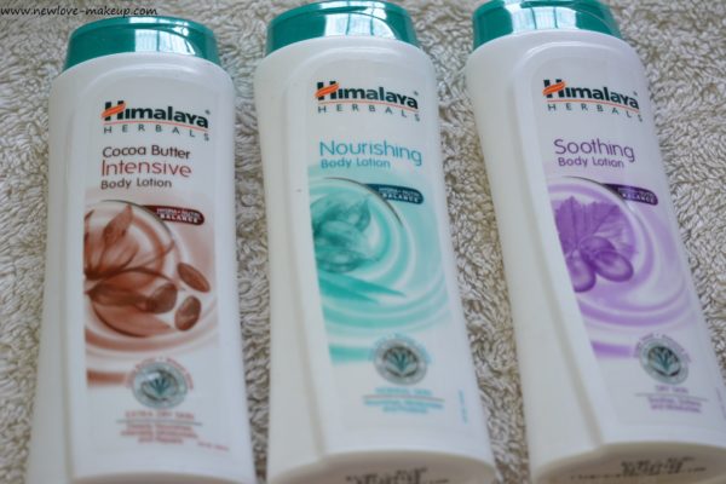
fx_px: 1452
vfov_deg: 18.9
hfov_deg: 28.1
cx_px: 363
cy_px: 242
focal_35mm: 72
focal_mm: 48
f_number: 5.6
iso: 800
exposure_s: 1/50
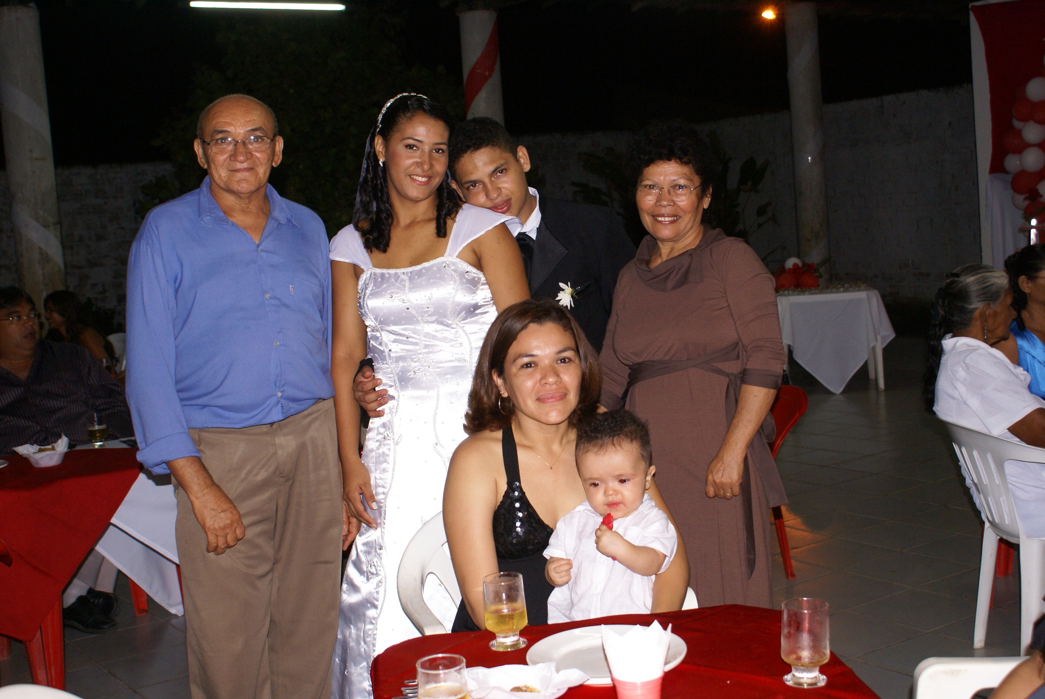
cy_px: 350
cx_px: 522
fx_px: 1308
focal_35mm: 45
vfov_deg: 29.9
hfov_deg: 43.6
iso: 400
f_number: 5
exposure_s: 1/60
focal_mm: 30
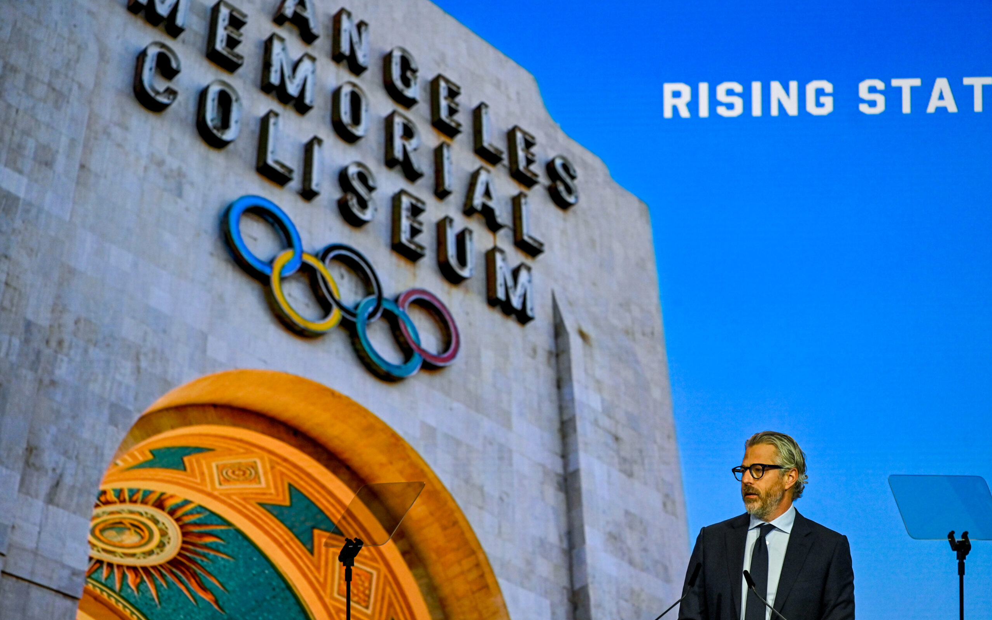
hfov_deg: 7.6
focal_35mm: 276
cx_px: 497
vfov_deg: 4.8
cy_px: 312
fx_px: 7461
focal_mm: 270
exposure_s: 1/320
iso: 1600
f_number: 4
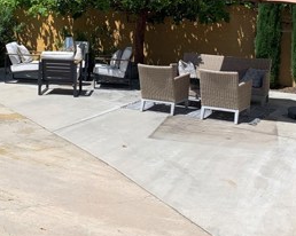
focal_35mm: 63
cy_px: 14
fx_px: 551
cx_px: 72
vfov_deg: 23.4
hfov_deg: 29.5
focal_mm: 4.25
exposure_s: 1/2545
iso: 25
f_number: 1.8
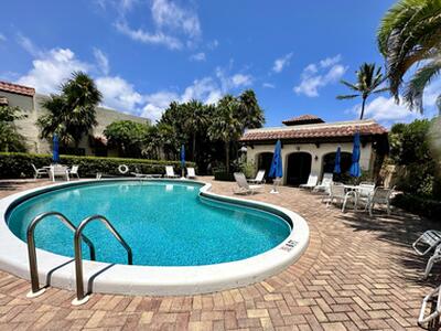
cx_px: 220
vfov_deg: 85.7
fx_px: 178
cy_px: 166
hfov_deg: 102.1
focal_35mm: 14
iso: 50
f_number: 2.2
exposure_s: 1/2882
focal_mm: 2.22
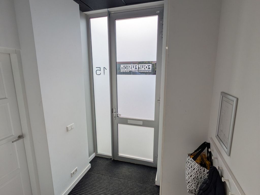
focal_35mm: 14
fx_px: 105
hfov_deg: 102.1
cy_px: 98
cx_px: 130
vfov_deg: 85.7
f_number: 2.2
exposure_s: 1/1887
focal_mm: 1.83
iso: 41
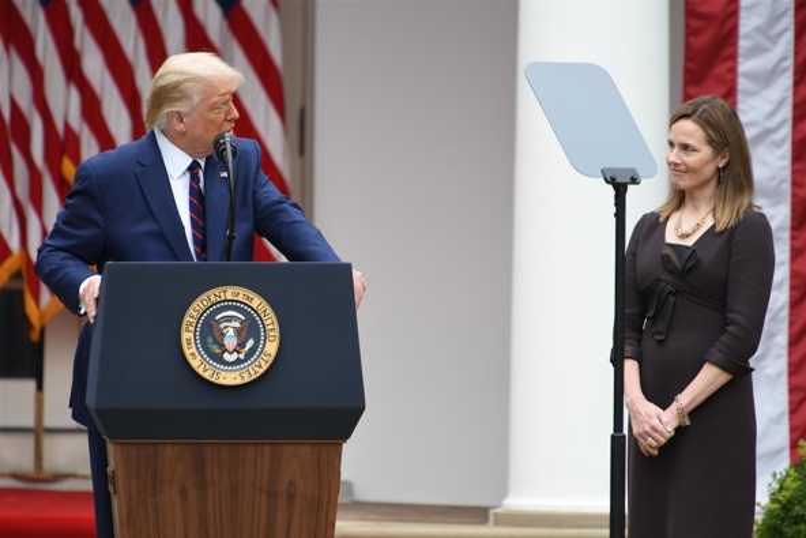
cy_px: 269
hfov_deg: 5.6
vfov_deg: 3.7
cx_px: 403
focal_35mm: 370
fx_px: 8285
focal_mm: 370
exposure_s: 1/250
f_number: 5.6
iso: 1000
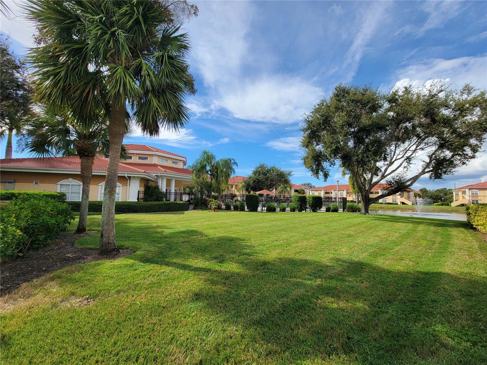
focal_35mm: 13
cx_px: 244
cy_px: 182
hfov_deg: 106.2
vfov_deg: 89.9
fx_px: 183
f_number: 2.2
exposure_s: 1/1559
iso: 50
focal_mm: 2.2
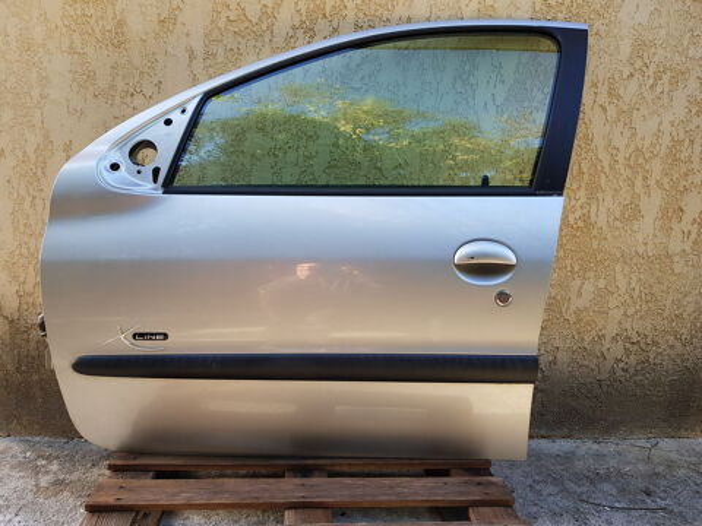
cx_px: 351
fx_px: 527
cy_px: 263
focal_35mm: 26
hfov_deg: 67.3
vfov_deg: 53.1
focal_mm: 4.3
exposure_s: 1/100
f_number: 1.7
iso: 50
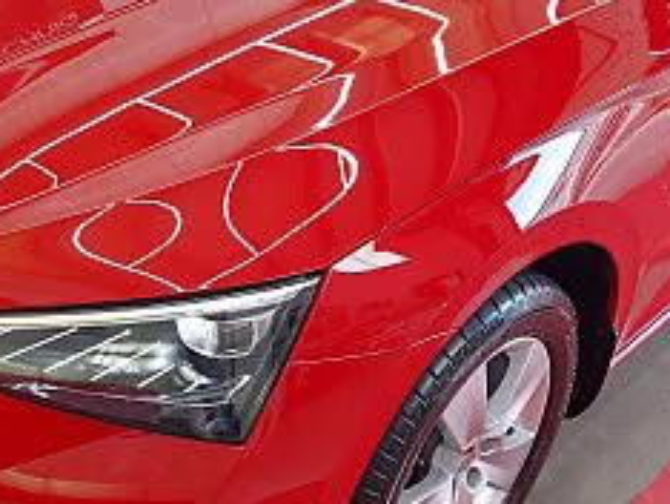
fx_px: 794
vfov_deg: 34.8
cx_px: 149
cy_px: 155
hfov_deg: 43.9
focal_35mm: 41
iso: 100
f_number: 1.8
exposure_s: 1/50
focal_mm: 5.23
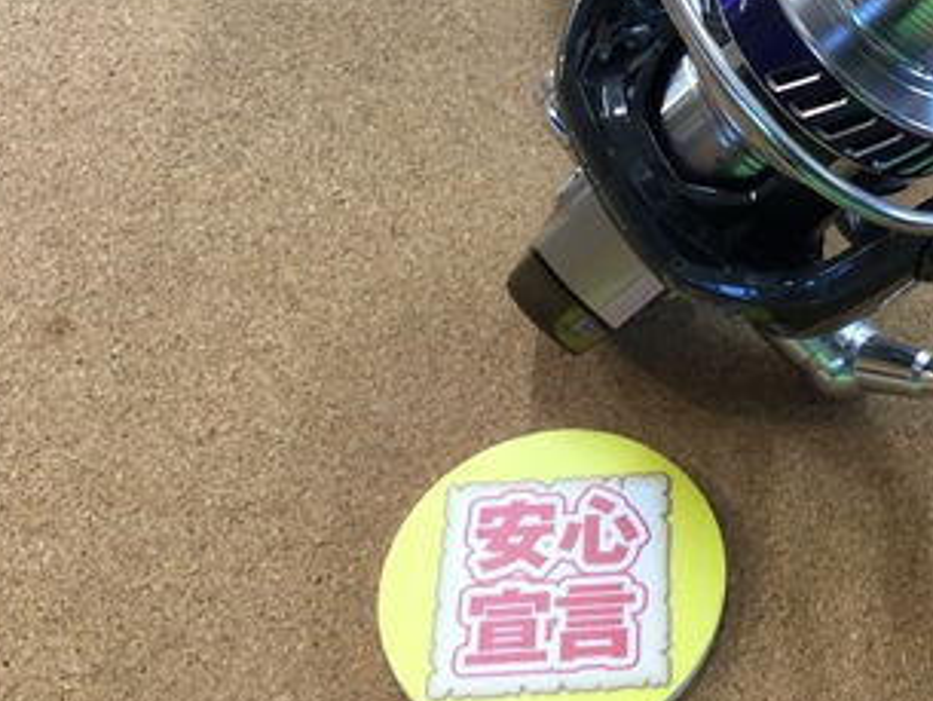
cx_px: 826
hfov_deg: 30.4
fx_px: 1645
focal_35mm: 61
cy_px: 61
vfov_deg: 23.4
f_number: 2.4
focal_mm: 3.3
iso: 64
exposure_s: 1/30
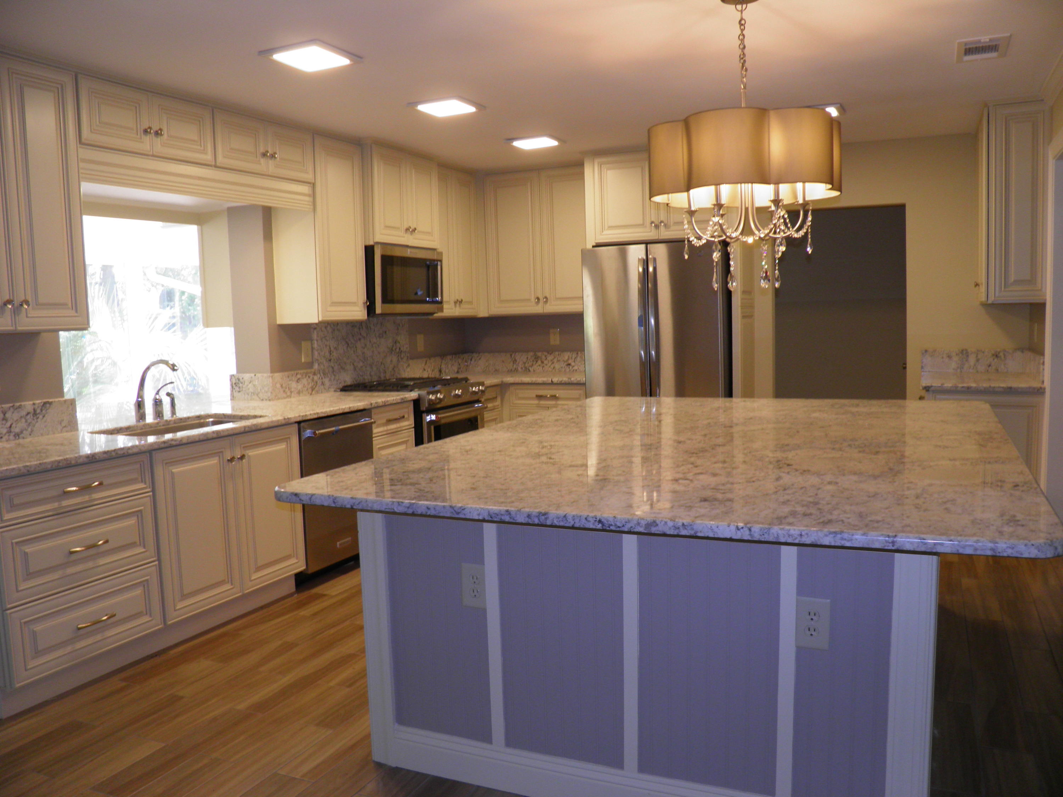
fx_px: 860
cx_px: 532
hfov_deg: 63.4
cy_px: 398
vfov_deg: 49.7
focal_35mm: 28
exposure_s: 1/30
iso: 100
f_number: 2.8
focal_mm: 4.9
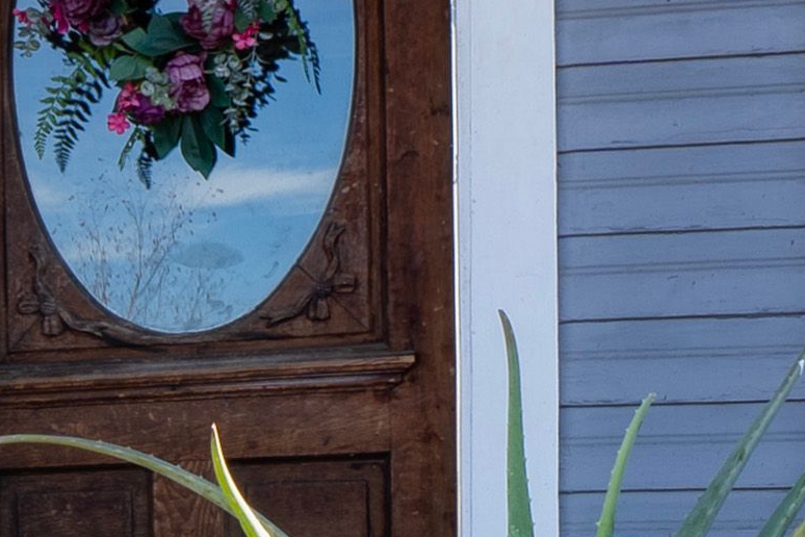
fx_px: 2773
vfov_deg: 10.8
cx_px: -263
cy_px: 692
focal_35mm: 124
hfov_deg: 15.6
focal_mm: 16
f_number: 11
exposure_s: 1/4
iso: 100
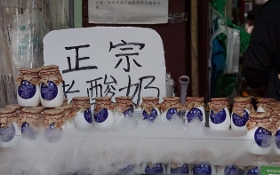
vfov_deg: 13.5
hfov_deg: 21.4
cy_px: 117
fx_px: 740
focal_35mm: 97
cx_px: 148
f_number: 5
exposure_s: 1/2000
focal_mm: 50
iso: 3200
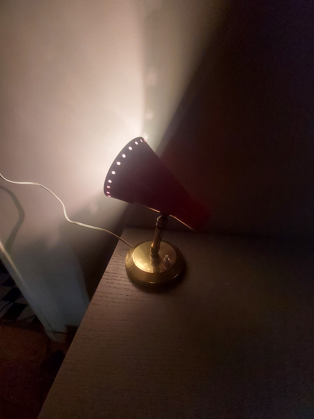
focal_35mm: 13
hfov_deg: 89.9
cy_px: 210
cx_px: 157
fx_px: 157
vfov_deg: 106.2
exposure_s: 1/50
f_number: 2.2
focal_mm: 1.74
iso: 250
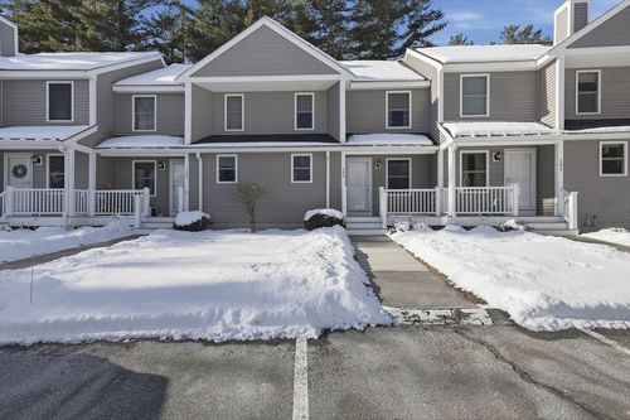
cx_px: 315
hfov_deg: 95.0
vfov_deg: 72.0
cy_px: 210
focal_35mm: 16
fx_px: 289
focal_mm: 11
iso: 800
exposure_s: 1/4000
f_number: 7.1
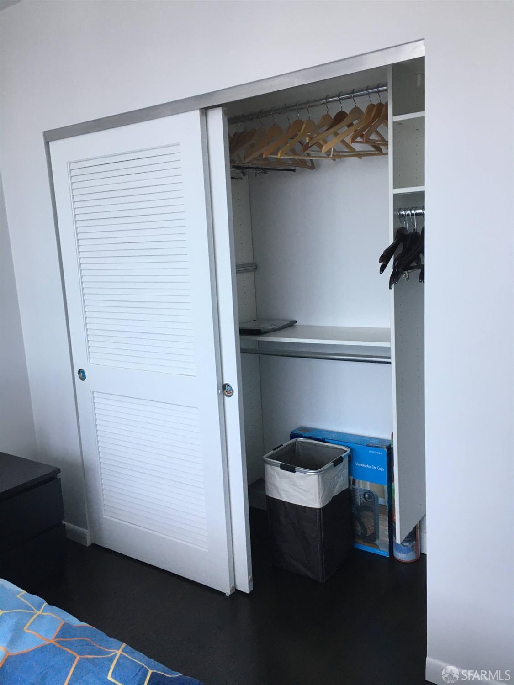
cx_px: 257
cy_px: 342
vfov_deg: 61.7
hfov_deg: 48.2
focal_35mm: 29
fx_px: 574
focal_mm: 4.15
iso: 32
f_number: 2.2
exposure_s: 1/30
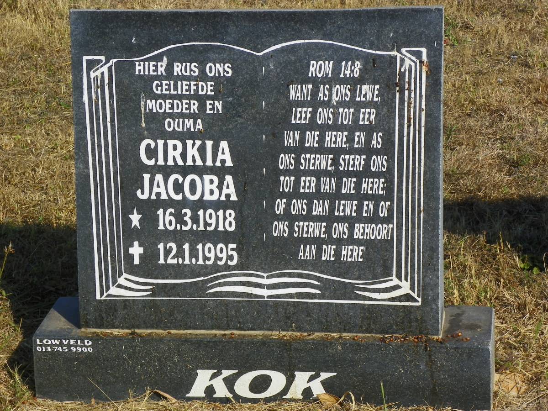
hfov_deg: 18.2
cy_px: 206
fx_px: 1710
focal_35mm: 108
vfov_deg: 13.7
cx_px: 274
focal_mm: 19.2
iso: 64
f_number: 5.6
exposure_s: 1/320
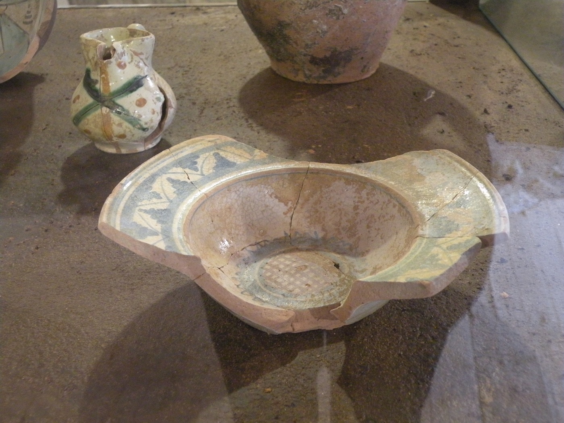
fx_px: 684
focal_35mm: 42
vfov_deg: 34.3
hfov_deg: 44.8
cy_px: 212
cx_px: 282
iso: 425
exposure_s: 1/8
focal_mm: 7.4
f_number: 3.2
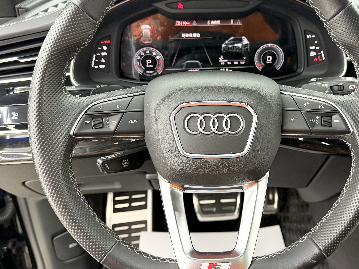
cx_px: 221
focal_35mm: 35
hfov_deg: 52.1
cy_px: 119
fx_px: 363
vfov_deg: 40.6
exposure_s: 1/50
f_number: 1.78
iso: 250
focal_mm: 6.76
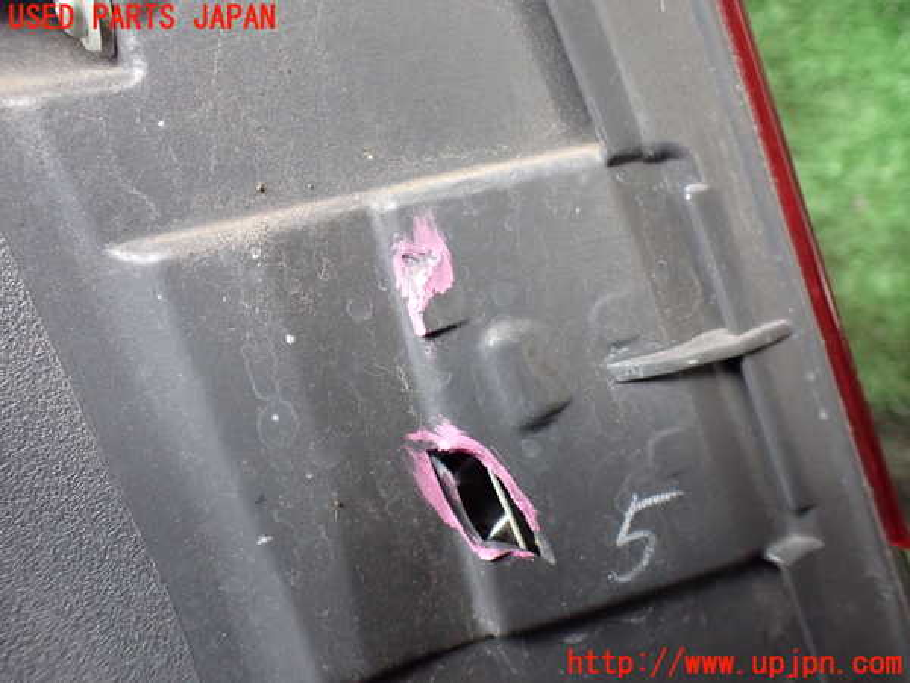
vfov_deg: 46.8
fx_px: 789
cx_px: 455
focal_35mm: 30
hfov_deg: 60.0
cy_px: 342
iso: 800
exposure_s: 1/80
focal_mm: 5.4
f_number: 2.3
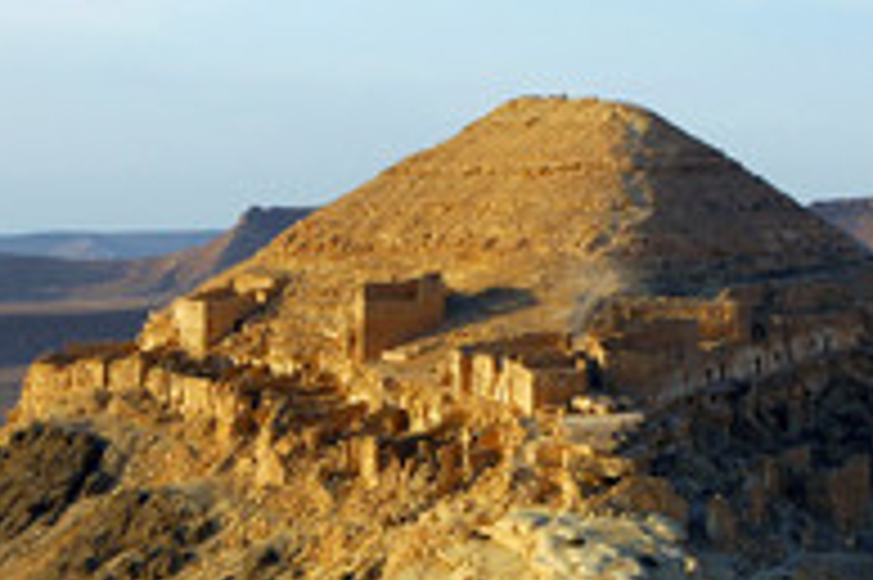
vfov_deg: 12.0
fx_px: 2764
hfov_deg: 17.9
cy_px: 414
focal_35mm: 114
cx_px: 601
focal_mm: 35
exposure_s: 1/320
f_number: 9
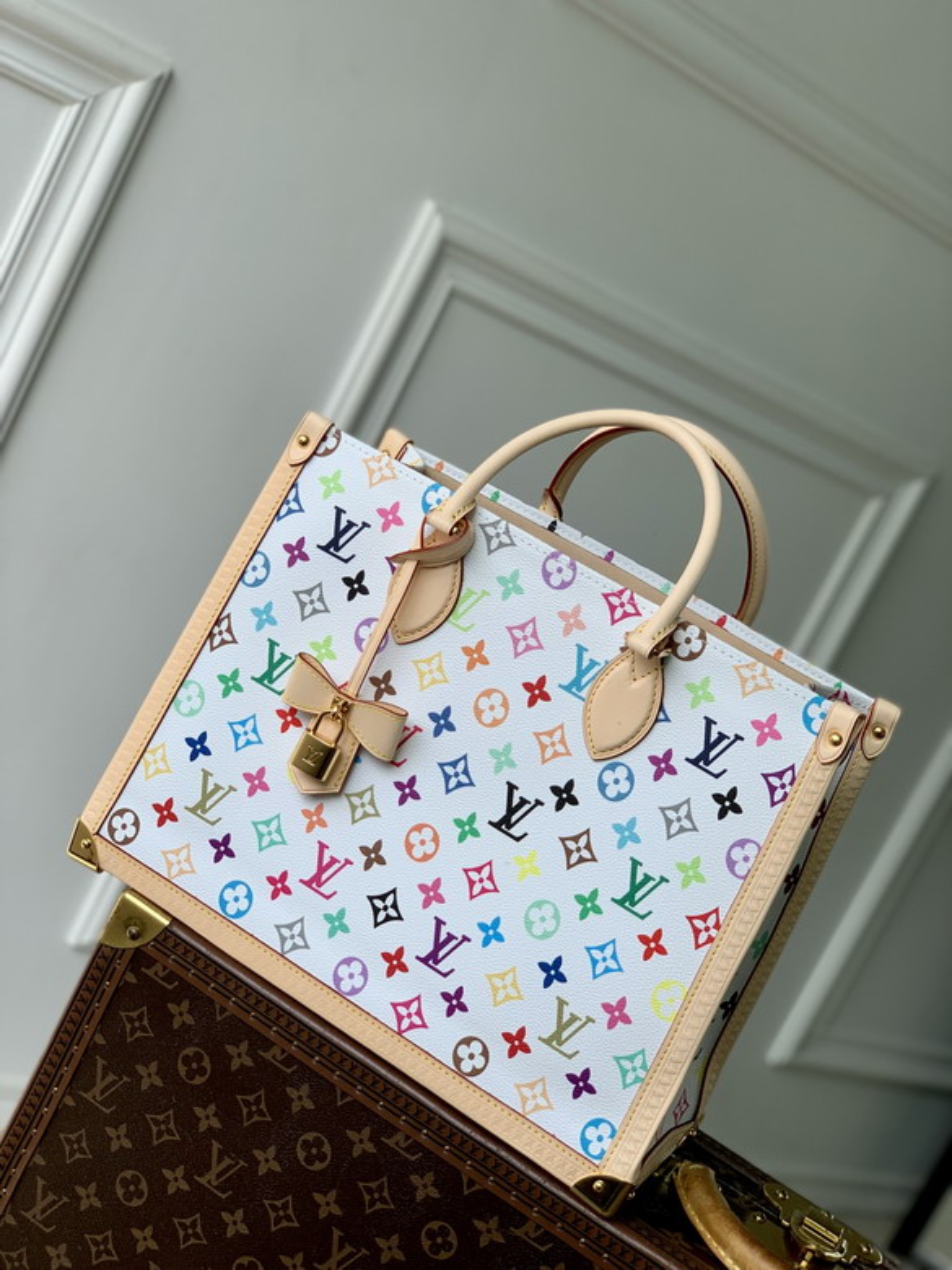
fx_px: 1907
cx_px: 476
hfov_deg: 28.0
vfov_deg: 36.8
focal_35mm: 52
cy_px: 635
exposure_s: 1/432
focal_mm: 6
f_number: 2.4
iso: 16
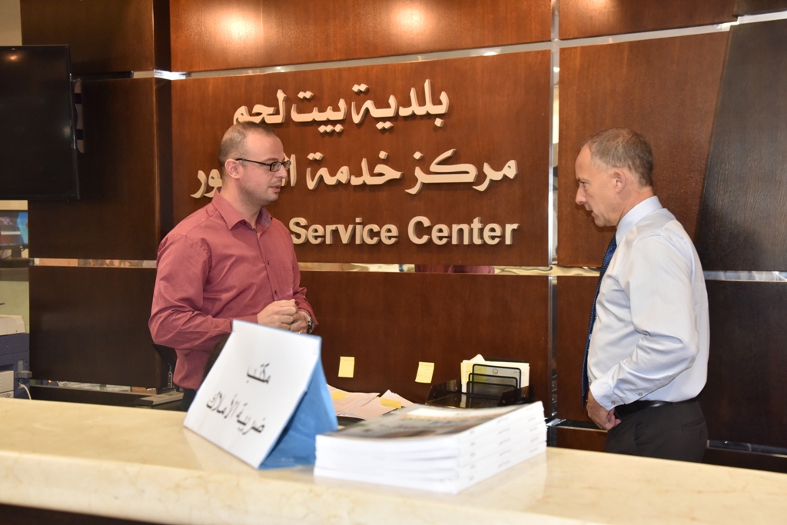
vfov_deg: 27.0
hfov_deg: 39.6
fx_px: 1093
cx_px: 394
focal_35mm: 50
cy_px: 262
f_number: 8
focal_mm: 50
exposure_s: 1/250
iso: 2000
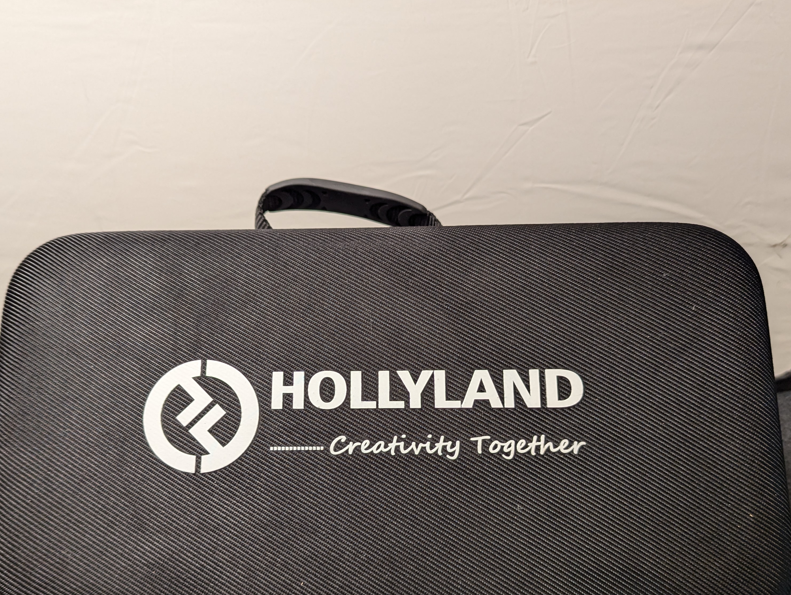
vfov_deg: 42.3
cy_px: 408
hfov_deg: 55.3
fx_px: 755
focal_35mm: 33
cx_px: 378
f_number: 1.85
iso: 92
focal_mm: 6.81
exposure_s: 1/25
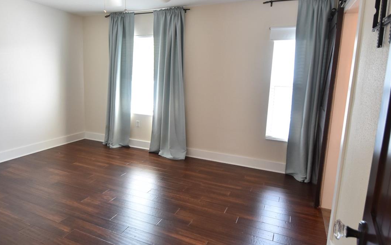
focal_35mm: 23
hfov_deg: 77.0
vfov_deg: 52.9
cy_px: 107
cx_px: 177
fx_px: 245
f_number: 5
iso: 800
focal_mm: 10
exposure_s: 1/100
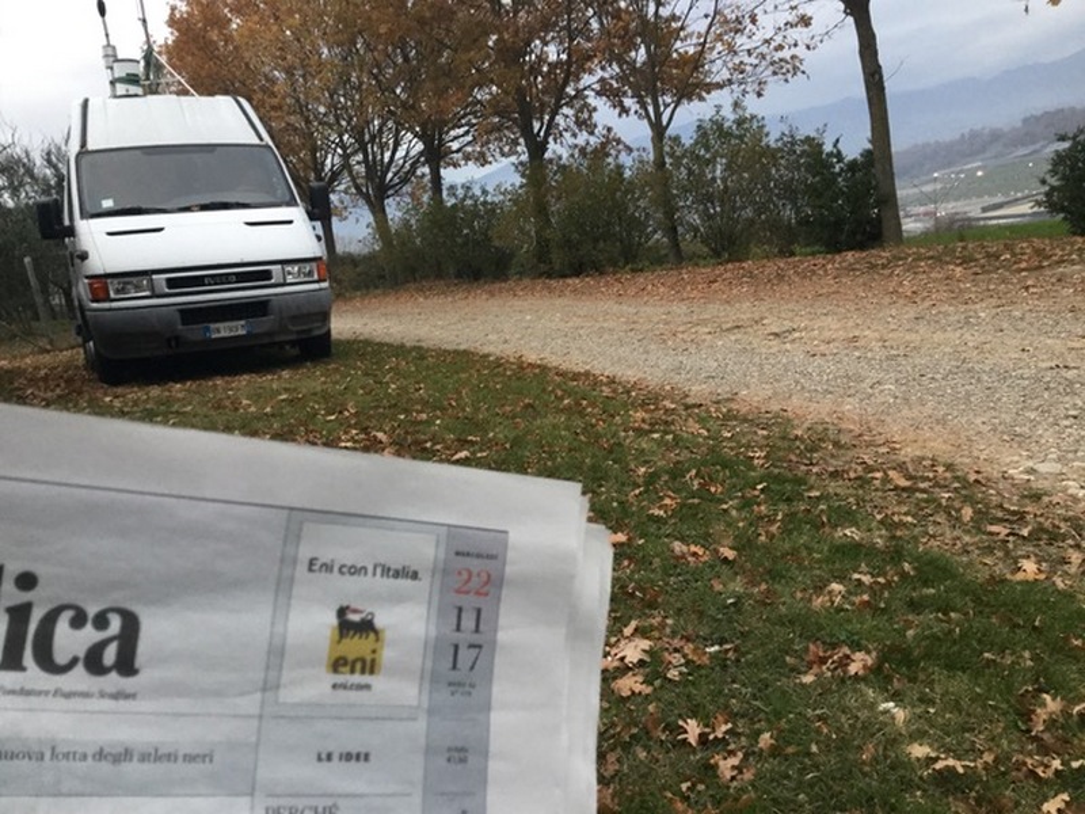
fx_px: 972
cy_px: 407
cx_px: 542
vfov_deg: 45.4
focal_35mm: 31
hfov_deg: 58.4
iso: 100
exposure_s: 1/33
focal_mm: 3.3
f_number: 2.4
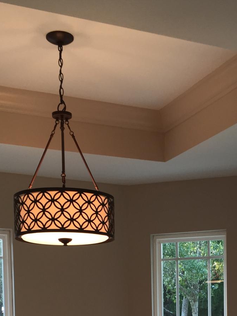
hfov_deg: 22.5
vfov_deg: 27.4
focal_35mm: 65
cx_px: 163
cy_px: 343
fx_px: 593
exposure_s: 1/60
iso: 40
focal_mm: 4.15
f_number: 2.2
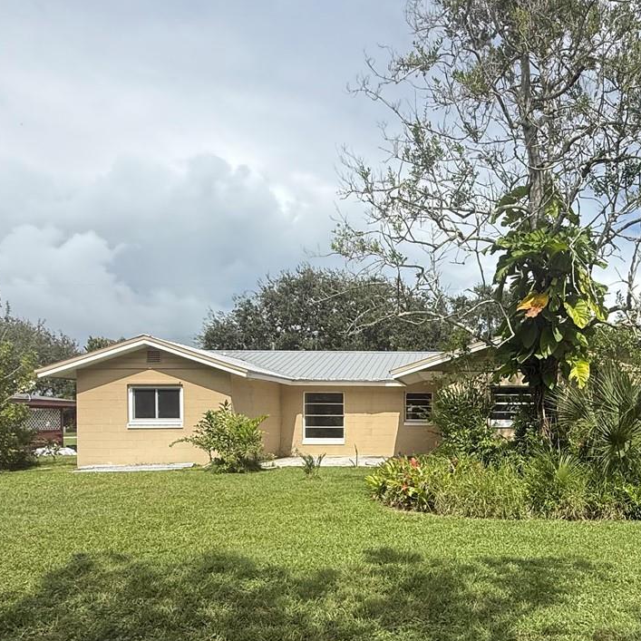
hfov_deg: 53.9
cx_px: 501
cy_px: 425
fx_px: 587
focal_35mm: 28
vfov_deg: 56.1
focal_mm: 2.22
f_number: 2.2
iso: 50
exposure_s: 1/3460
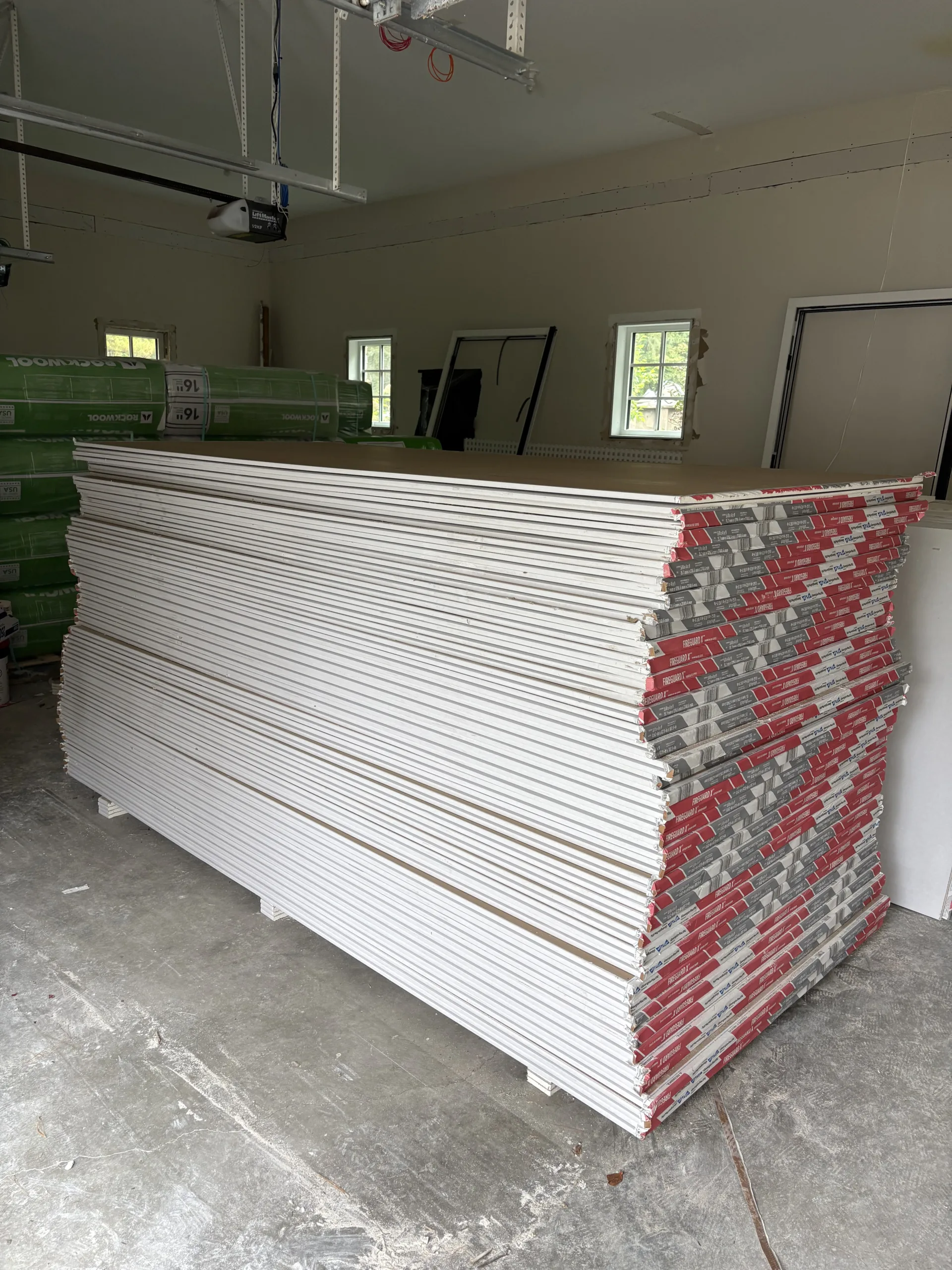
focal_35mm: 26
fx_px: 953
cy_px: 635
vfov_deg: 67.3
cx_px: 476
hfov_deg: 53.1
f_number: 1.6
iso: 64
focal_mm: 5.96
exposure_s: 1/122
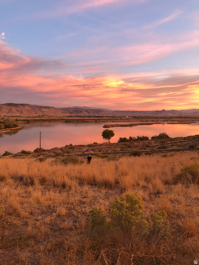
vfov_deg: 63.4
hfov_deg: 49.7
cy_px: 132
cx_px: 100
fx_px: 215
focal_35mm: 28
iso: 40
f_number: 1.8
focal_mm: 3.99
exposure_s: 1/24
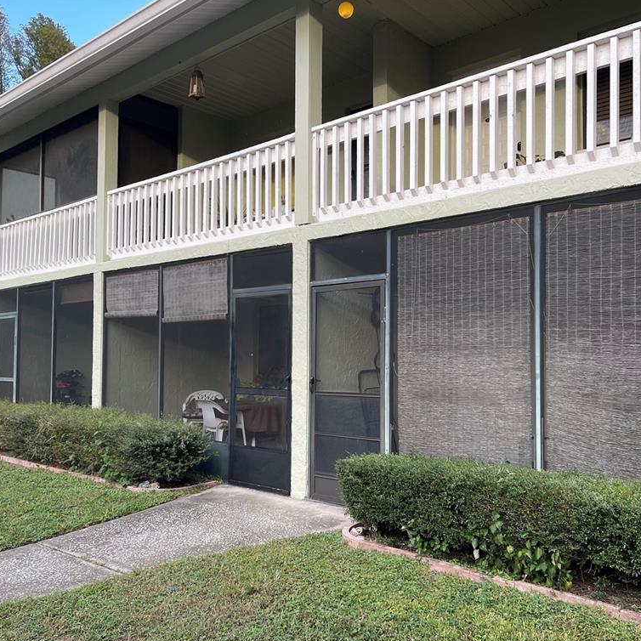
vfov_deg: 54.0
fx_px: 629
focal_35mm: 30
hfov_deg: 54.0
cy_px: 324
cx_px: 349
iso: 32
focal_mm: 5.1
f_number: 1.6
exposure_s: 1/239
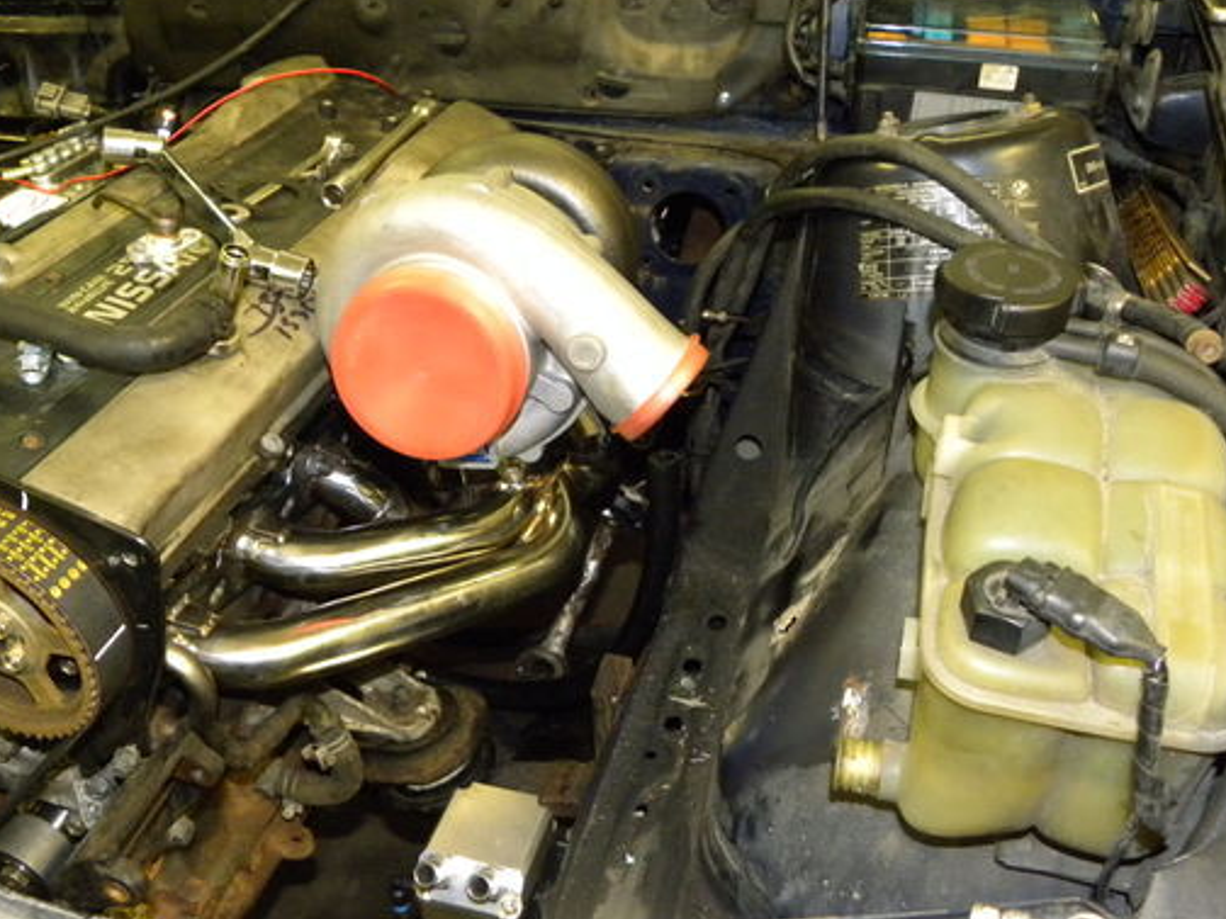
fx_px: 1169
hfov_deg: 55.1
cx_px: 516
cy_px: 511
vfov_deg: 42.9
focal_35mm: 33
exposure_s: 1/30
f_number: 2.8
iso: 400
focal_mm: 4.6
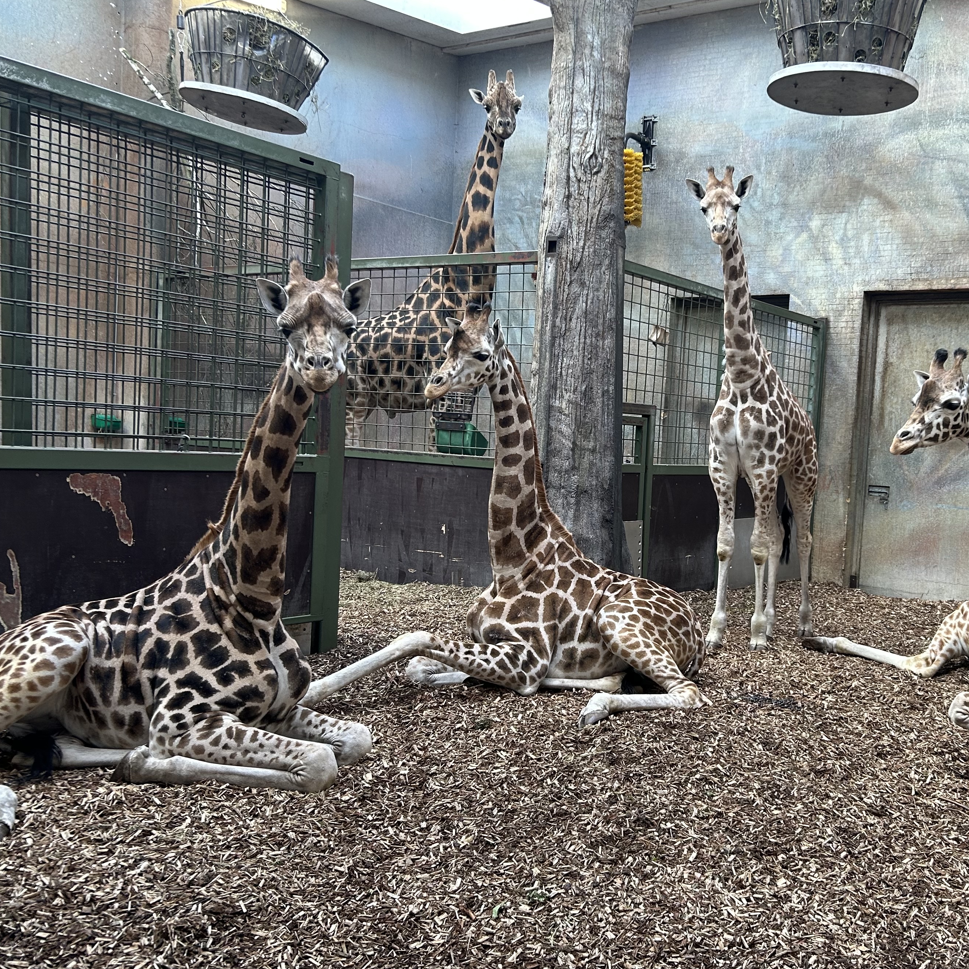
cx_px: 657
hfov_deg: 46.4
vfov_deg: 47.2
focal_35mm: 35
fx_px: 1108
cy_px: 521
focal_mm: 5.7
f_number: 1.5
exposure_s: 1/100
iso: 100
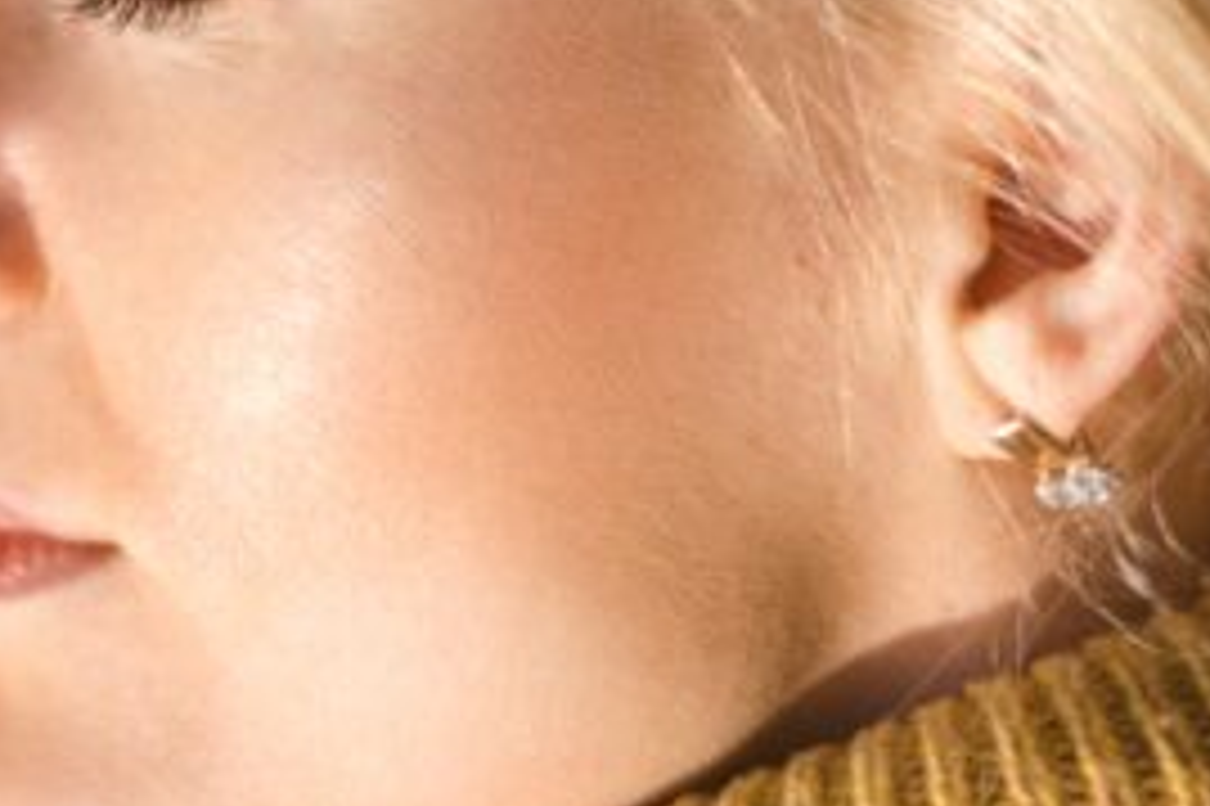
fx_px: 9607
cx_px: 171
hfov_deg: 7.2
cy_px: 277
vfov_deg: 4.8
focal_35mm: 286
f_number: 1.8
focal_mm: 50
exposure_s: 1/2500
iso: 100
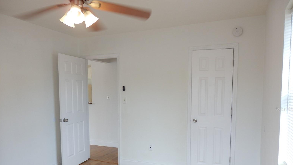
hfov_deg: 67.9
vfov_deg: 41.0
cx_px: 143
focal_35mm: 28
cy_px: 109
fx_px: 218
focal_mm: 4.5
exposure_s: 1/30
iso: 80
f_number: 3
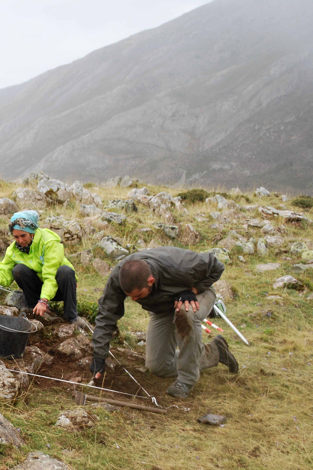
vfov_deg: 29.7
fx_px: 887
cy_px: 236
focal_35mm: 68
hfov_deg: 19.1
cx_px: -40
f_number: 5.6
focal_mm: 30
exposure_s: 1/125
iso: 200
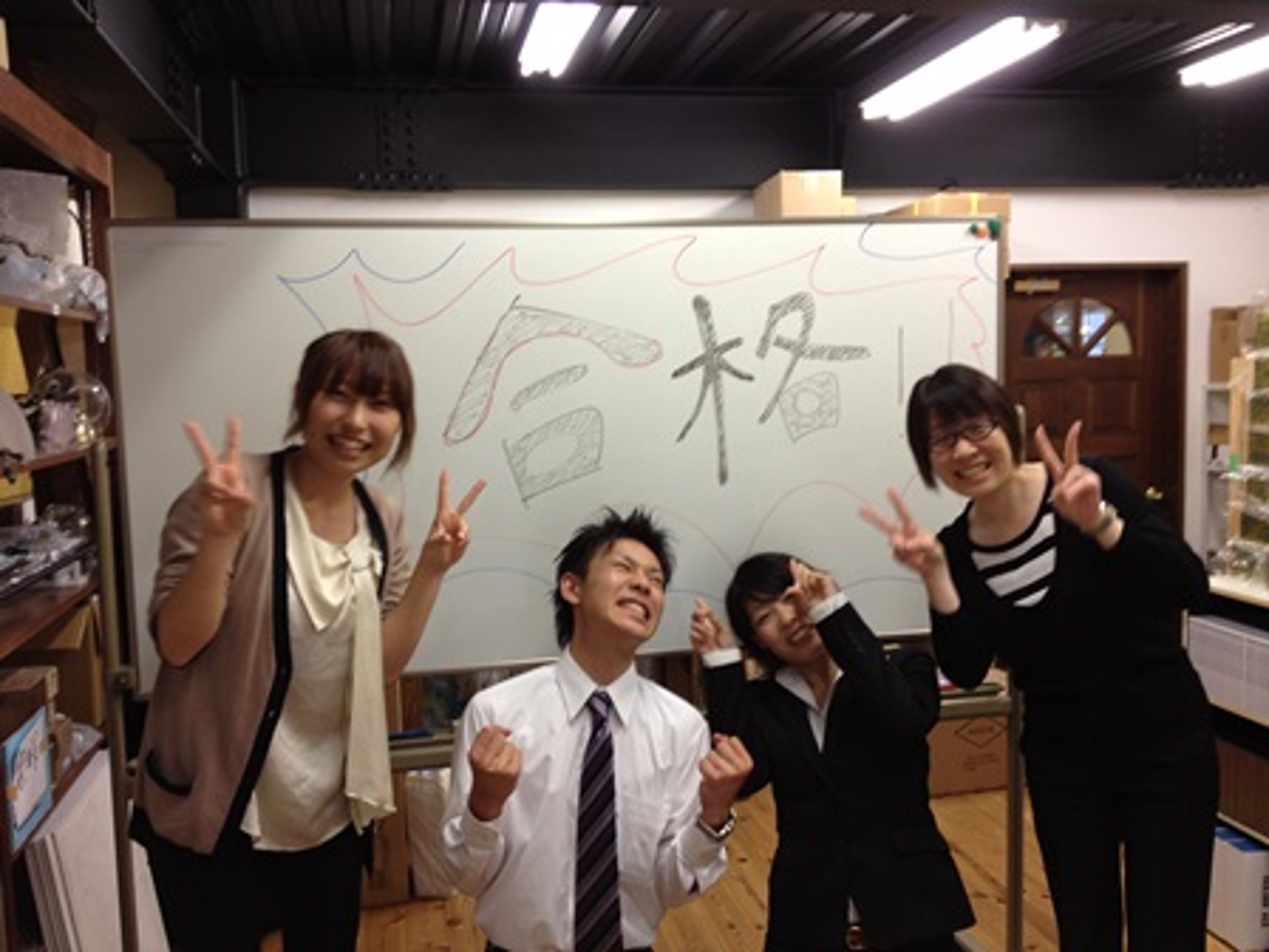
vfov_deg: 40.7
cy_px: 476
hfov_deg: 52.6
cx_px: 634
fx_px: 1283
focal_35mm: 35
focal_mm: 4.28
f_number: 2.4
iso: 80
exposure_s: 1/24
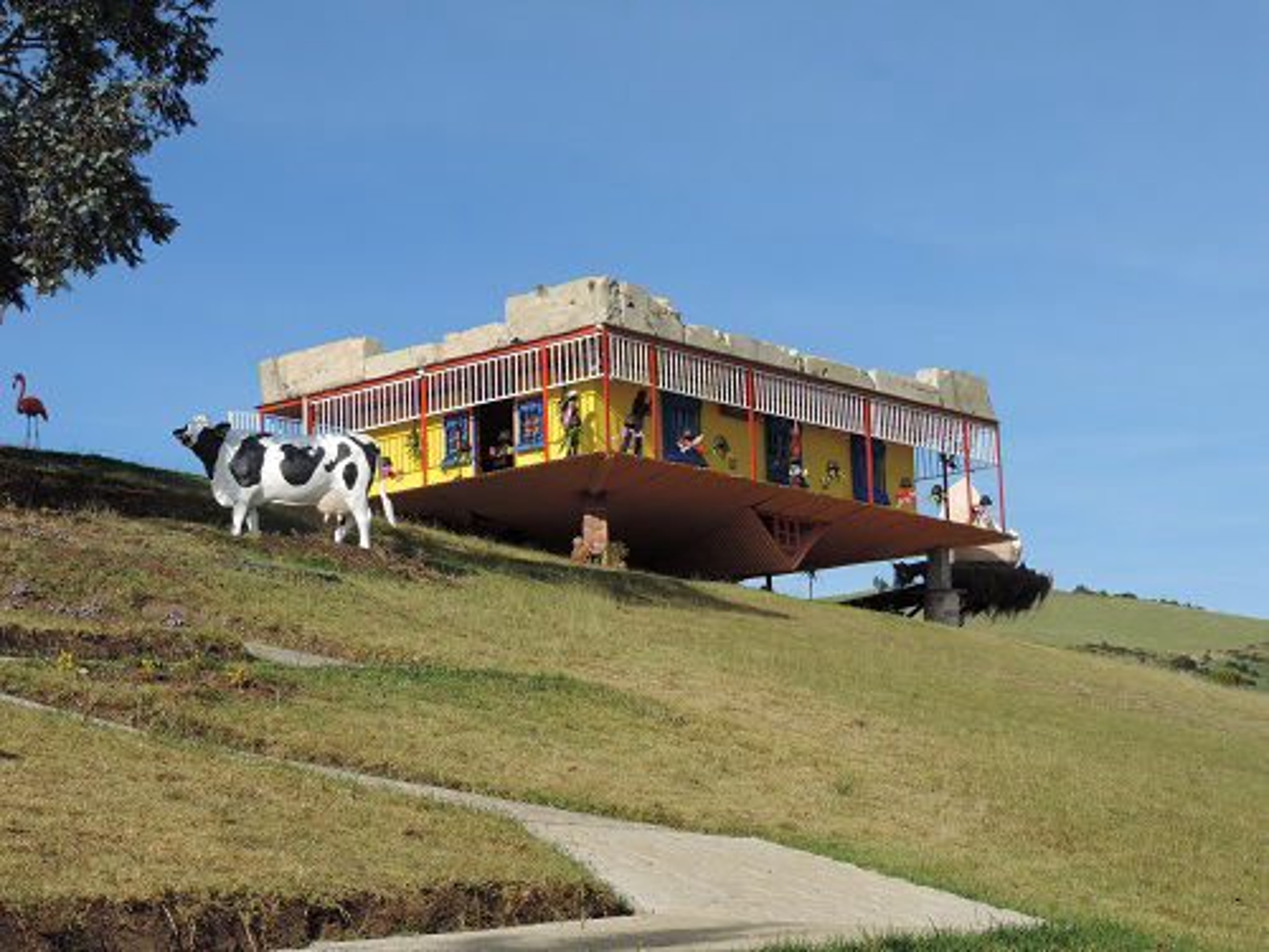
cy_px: 476
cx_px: 634
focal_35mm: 75
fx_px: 2749
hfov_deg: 26.0
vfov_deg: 19.6
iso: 80
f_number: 3.9
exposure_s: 1/800
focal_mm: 13.3
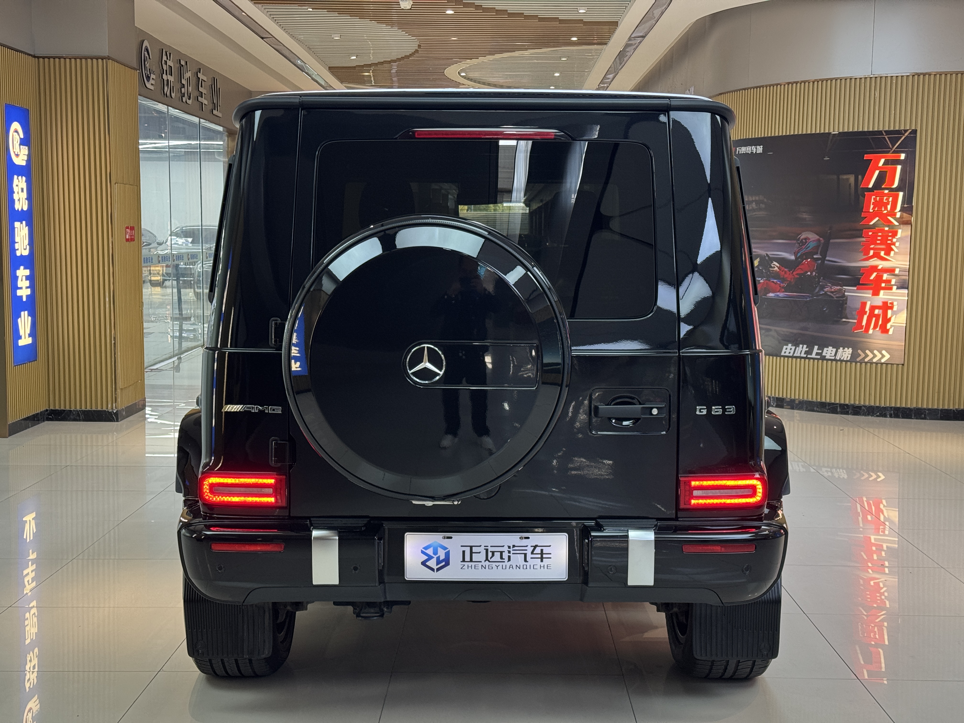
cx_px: 482
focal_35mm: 48
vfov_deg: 30.3
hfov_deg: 39.7
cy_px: 362
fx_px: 1337
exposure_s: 1/50
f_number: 1.78
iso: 200
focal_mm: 6.76
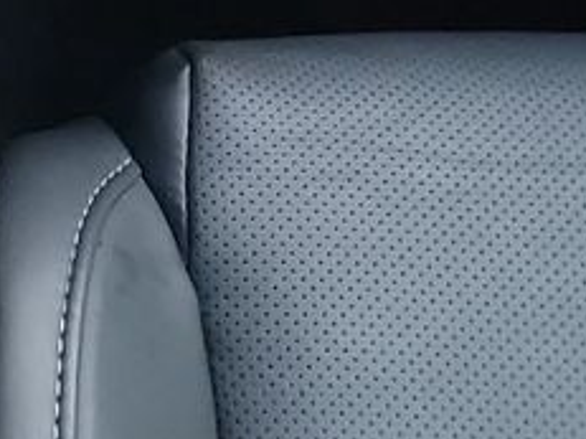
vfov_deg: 8.7
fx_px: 2809
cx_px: -596
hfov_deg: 10.8
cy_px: -287
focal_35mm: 166
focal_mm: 6.7
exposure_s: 1/14
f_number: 1.8
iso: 1381
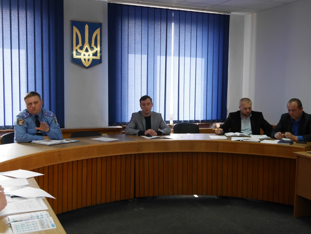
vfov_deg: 34.4
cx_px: 156
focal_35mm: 42
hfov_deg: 44.8
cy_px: 117
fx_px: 377
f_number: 4
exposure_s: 1/125
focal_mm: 21
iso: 1250
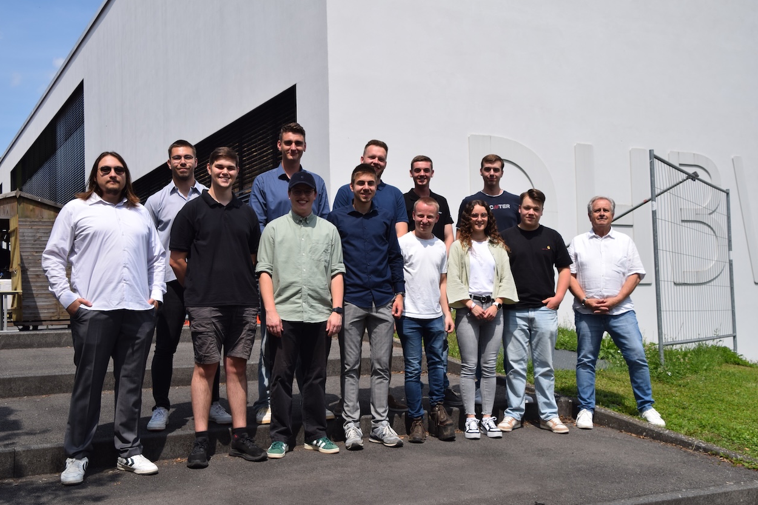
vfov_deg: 31.2
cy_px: 255
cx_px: 372
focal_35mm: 43
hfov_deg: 45.4
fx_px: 905
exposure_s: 1/400
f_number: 10
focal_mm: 28
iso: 200
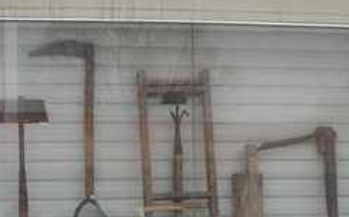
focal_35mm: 88
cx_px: 182
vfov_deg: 14.5
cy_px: 231
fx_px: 836
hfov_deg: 23.6
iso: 100
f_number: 7.1
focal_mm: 28
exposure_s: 1/100
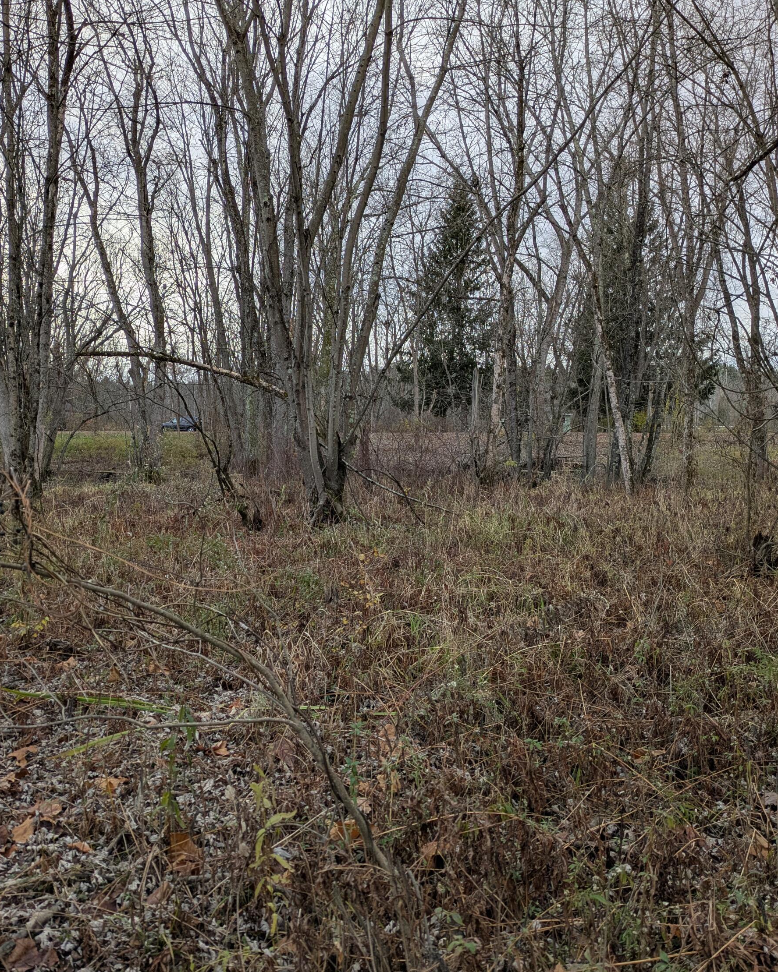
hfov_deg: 44.4
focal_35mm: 33
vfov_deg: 54.2
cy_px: 484
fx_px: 950
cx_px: 325
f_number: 1.89
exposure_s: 1/740
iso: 43
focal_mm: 5.43
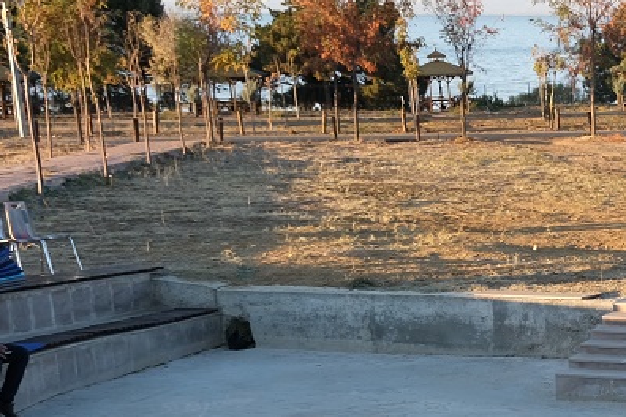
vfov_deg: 14.8
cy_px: 396
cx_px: 942
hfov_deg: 19.5
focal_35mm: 91
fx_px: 1582
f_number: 4.5
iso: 250
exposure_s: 1/200
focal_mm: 16
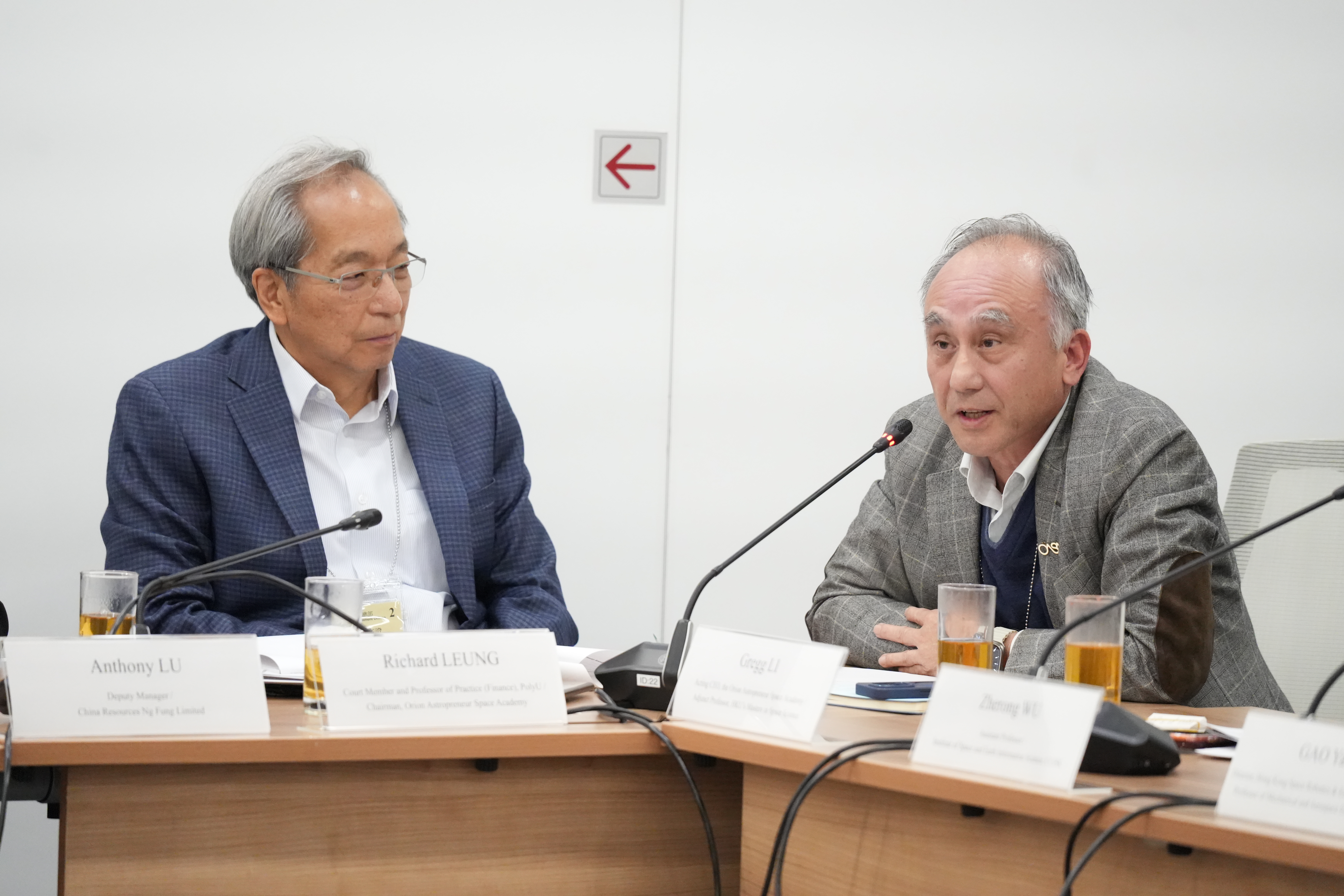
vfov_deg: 6.9
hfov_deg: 10.3
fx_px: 7466
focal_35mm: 200
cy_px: 448
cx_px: 672
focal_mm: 200
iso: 10000
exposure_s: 1/200
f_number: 4
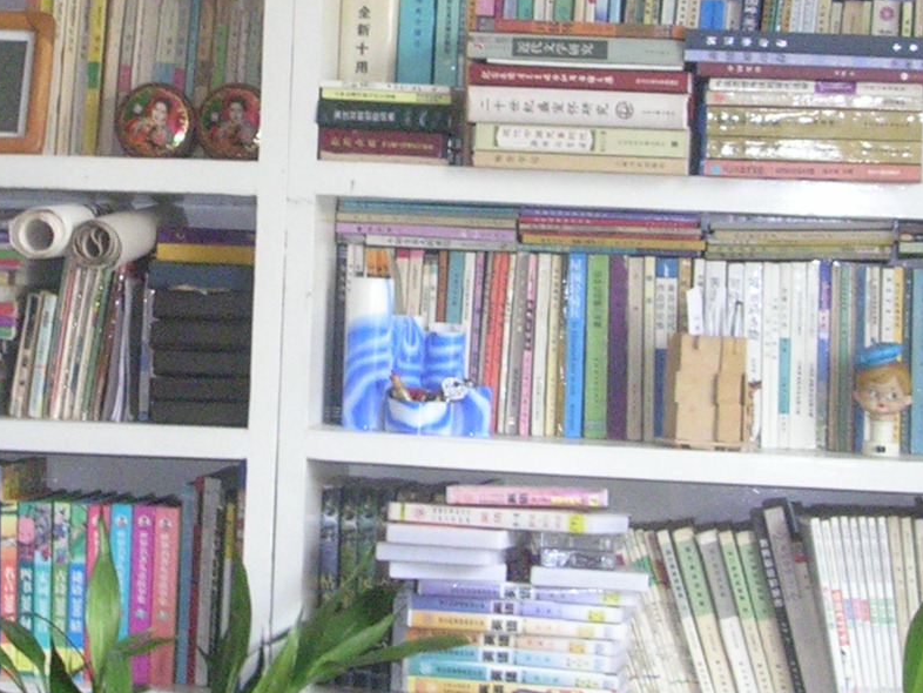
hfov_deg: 19.8
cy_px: 176
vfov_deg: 14.9
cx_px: 325
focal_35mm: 99
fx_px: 2641
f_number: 2.8
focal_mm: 5.8
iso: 200
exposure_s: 1/16.2
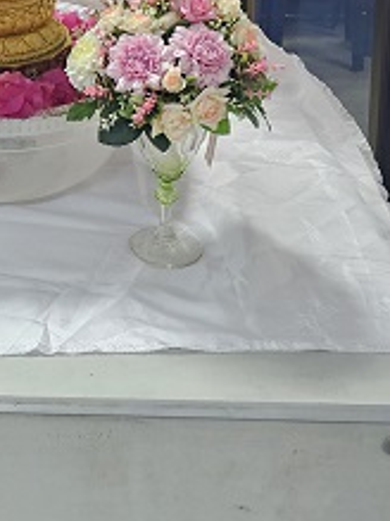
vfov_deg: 24.7
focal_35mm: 70
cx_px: -76
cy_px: -126
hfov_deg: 19.7
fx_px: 1053
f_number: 1.7
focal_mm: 6.3
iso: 640
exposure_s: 1/50
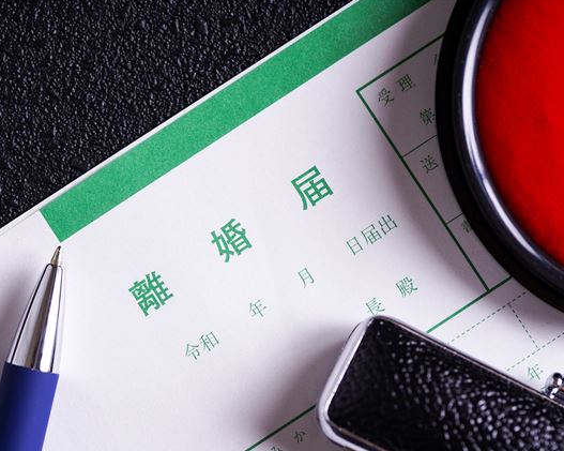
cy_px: 225
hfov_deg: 16.9
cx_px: 308
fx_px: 1902
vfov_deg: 13.5
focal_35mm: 114
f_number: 6.3
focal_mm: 100
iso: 100
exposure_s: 1/125
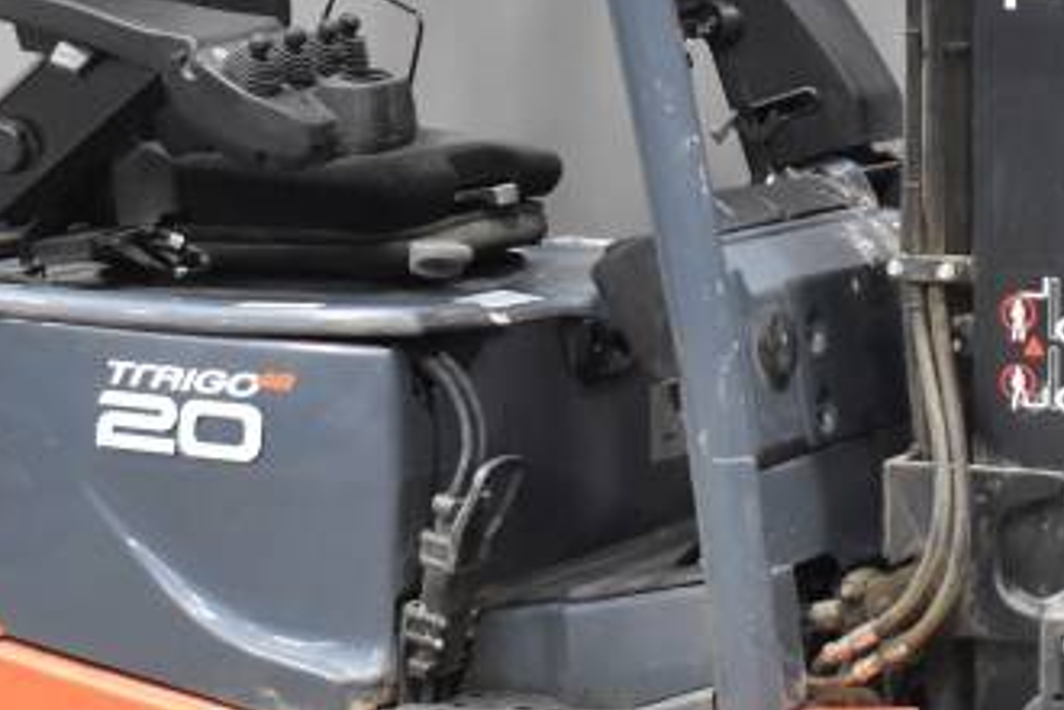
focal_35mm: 131
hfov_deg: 15.6
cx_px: 661
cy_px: 119
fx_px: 3871
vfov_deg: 10.4
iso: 1600
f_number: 4
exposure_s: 1/40
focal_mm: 24
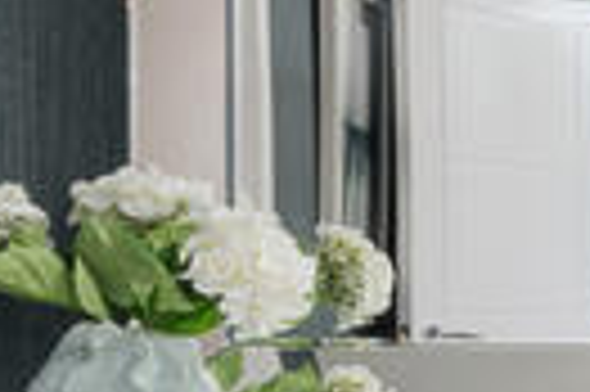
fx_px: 1539
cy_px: 381
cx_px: 1702
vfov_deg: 14.3
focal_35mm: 94
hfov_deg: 12.0
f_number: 14
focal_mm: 12
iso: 125
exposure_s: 1/3
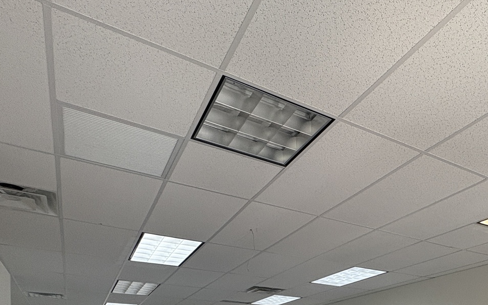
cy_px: 371
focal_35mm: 31
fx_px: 412
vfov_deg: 32.9
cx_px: 340
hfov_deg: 59.3
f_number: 2.2
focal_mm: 2.22
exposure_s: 1/120
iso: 200
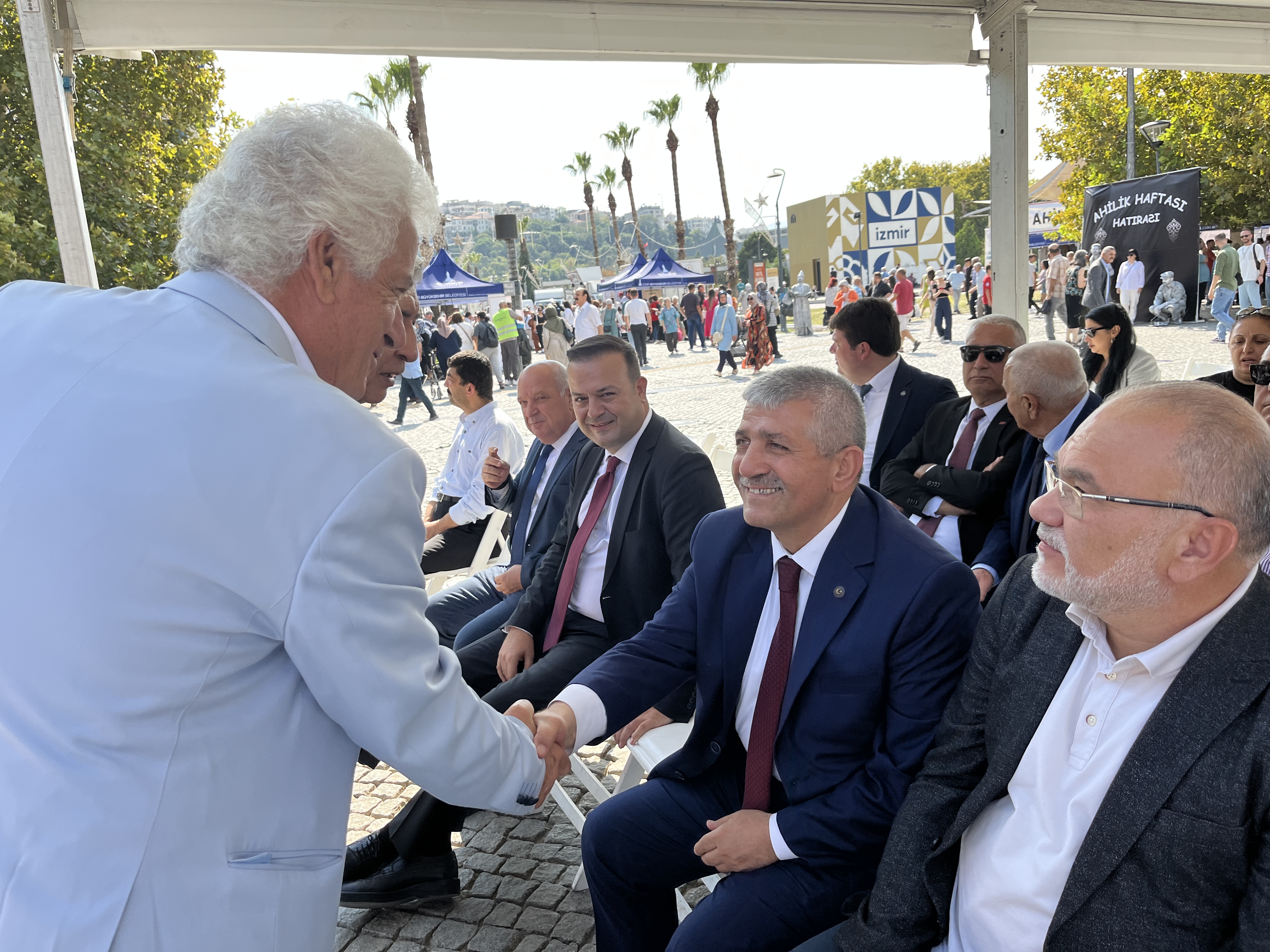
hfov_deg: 67.3
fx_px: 954
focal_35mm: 26
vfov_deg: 53.1
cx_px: 635
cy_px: 476
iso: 50
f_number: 1.6
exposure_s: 1/723
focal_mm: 5.1
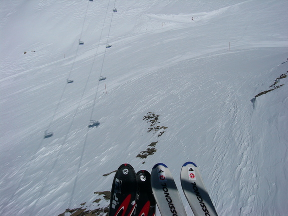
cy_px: 108
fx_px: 291
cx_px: 144
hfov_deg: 52.6
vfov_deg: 40.7
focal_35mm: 35
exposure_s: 1/1300
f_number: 8
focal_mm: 5.8
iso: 50
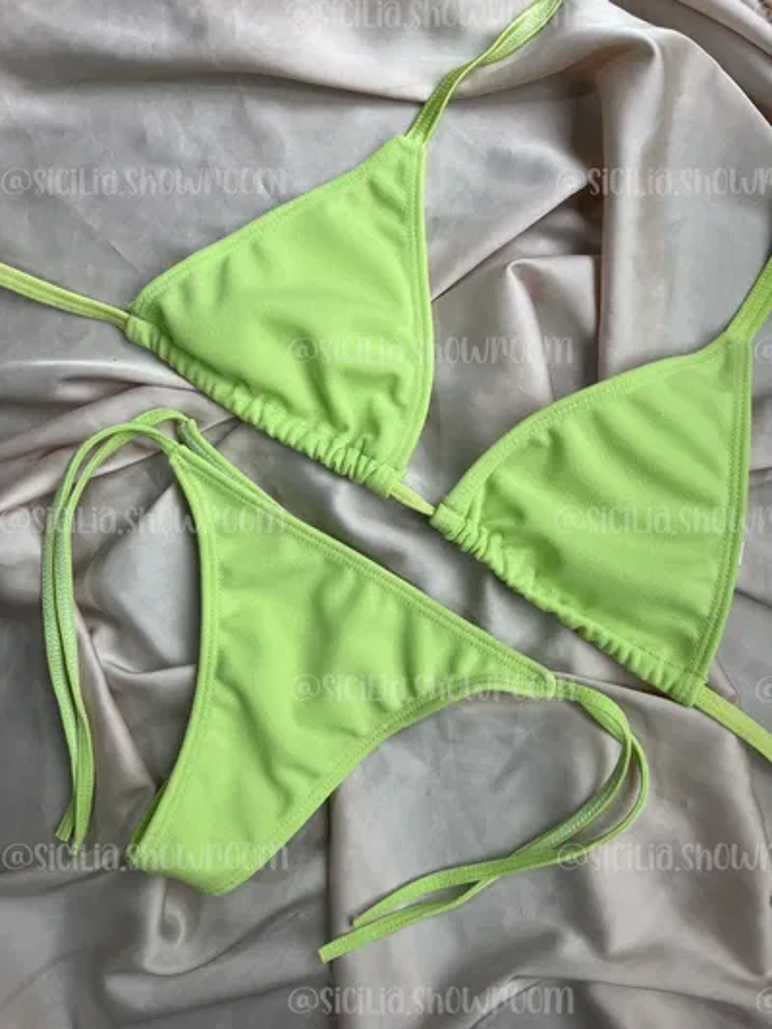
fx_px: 773
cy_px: 514
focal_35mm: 26
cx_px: 386
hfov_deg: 53.1
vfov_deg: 67.3
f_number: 1.6
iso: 40
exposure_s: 1/122
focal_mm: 5.1
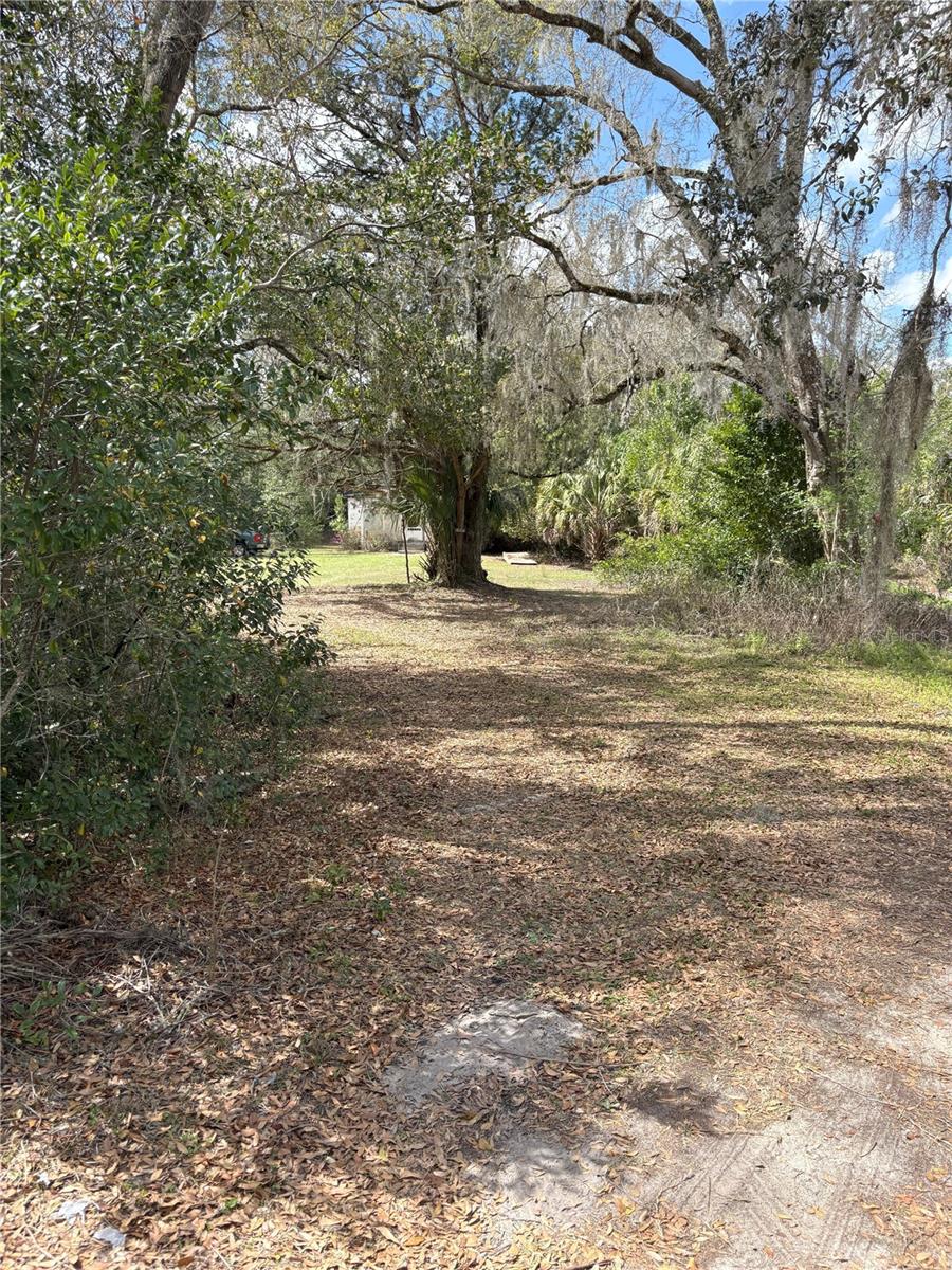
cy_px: 635
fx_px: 953
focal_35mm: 26
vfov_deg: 67.3
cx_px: 476
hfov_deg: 53.1
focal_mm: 5.96
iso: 50
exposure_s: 1/1016
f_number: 1.6
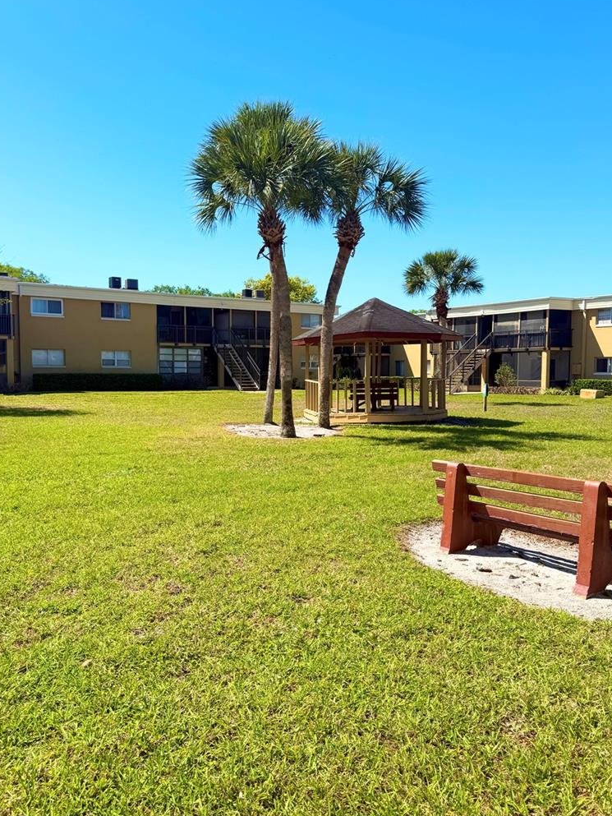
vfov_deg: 61.7
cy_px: 408
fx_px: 683
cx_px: 284
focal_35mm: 29
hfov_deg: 48.2
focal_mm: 6.76
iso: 80
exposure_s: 1/4405
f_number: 1.78
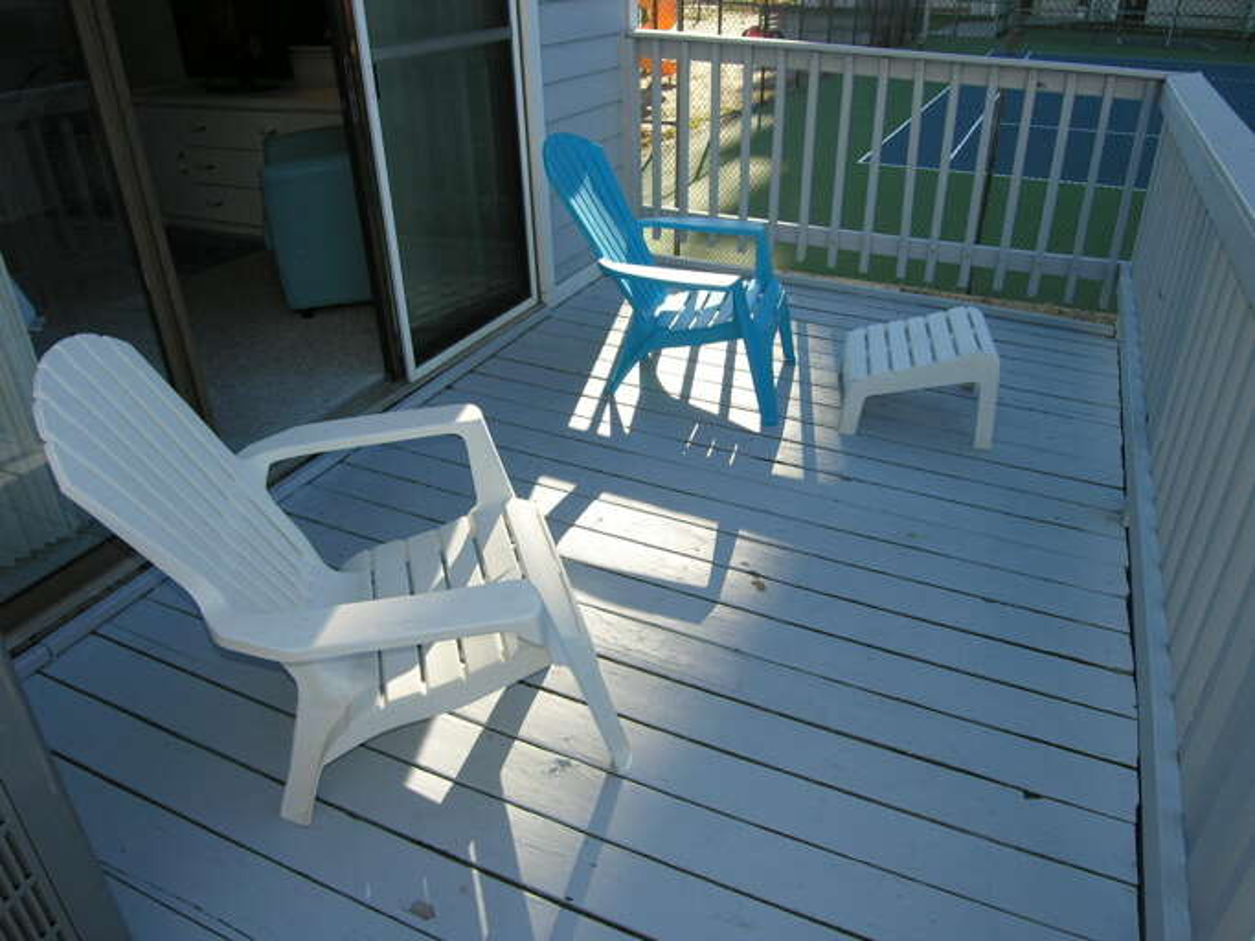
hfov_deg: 71.6
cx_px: 628
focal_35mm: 24
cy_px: 470
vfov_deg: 56.8
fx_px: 870
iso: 50
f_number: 4.5
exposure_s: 1/142
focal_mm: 6.1
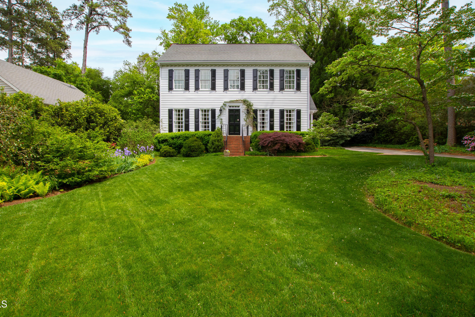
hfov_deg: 96.7
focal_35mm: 16
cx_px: 235
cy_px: 150
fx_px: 211
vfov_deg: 73.7
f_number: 8
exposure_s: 1/320
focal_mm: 10
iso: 400
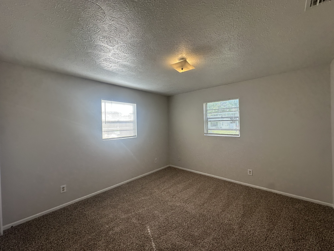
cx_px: 167
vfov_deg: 85.7
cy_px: 126
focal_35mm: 14
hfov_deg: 102.1
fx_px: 135
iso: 50
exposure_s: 1/120
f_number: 2.2
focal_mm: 2.22
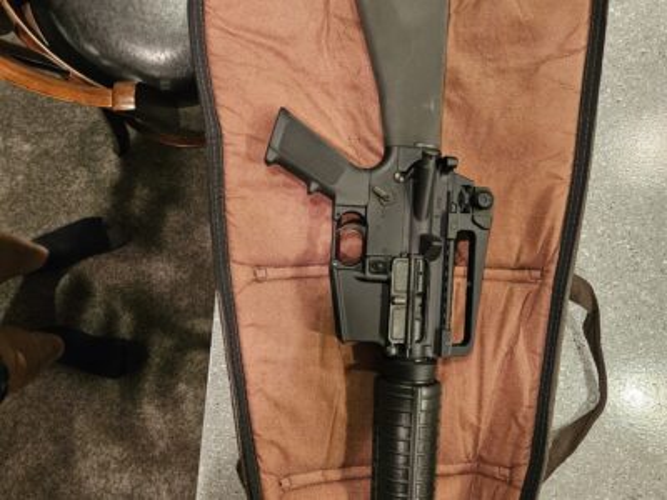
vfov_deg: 58.9
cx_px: 334
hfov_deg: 73.9
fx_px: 443
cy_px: 250
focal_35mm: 23
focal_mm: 5.4
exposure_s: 1/60
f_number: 1.8
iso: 800
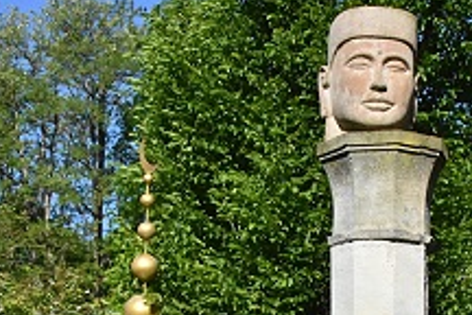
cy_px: 398
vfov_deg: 13.3
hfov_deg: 20.3
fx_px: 1311
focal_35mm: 100
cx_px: 321
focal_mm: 24
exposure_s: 1/8000
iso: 3600
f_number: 11
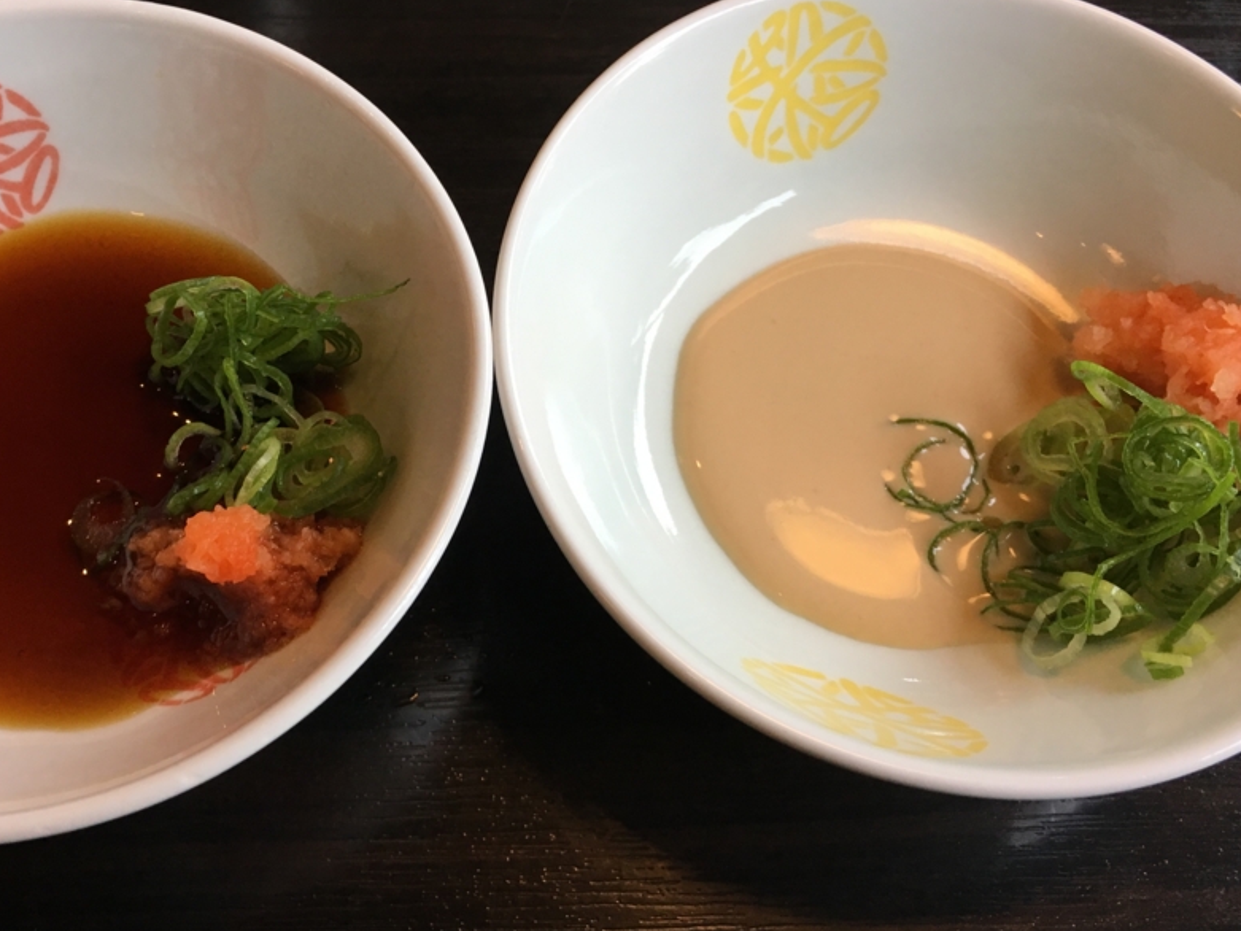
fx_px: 1363
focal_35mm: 38
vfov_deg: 37.7
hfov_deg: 48.7
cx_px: 510
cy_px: 450
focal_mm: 4.15
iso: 40
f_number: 2.2
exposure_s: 1/30
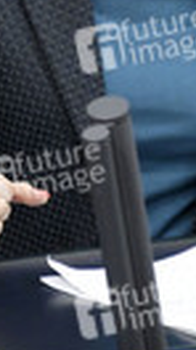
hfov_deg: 0.7
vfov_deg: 1.3
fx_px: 15960
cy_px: -24
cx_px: 73
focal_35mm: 1723
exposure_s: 1/320
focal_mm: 480
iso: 8000
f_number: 6.3
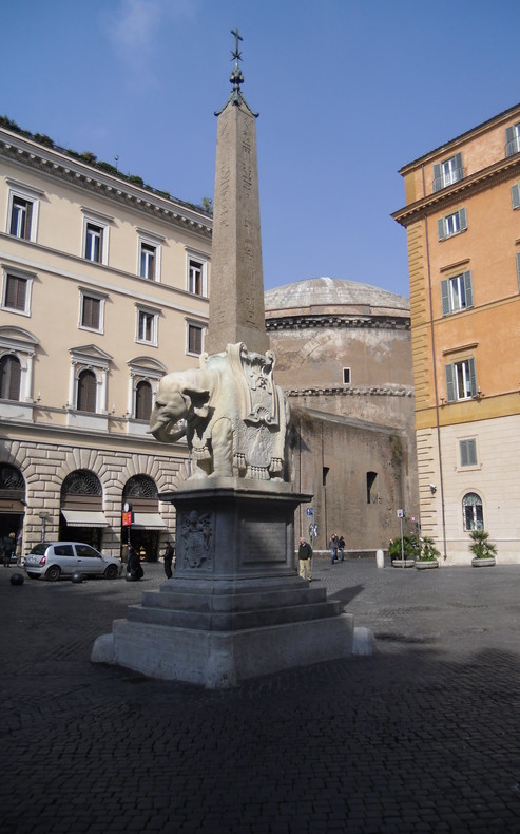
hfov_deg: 43.1
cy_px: 416
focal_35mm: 29
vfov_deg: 64.7
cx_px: 274
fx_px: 658
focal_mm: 4.9
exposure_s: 1/160
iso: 64
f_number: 8
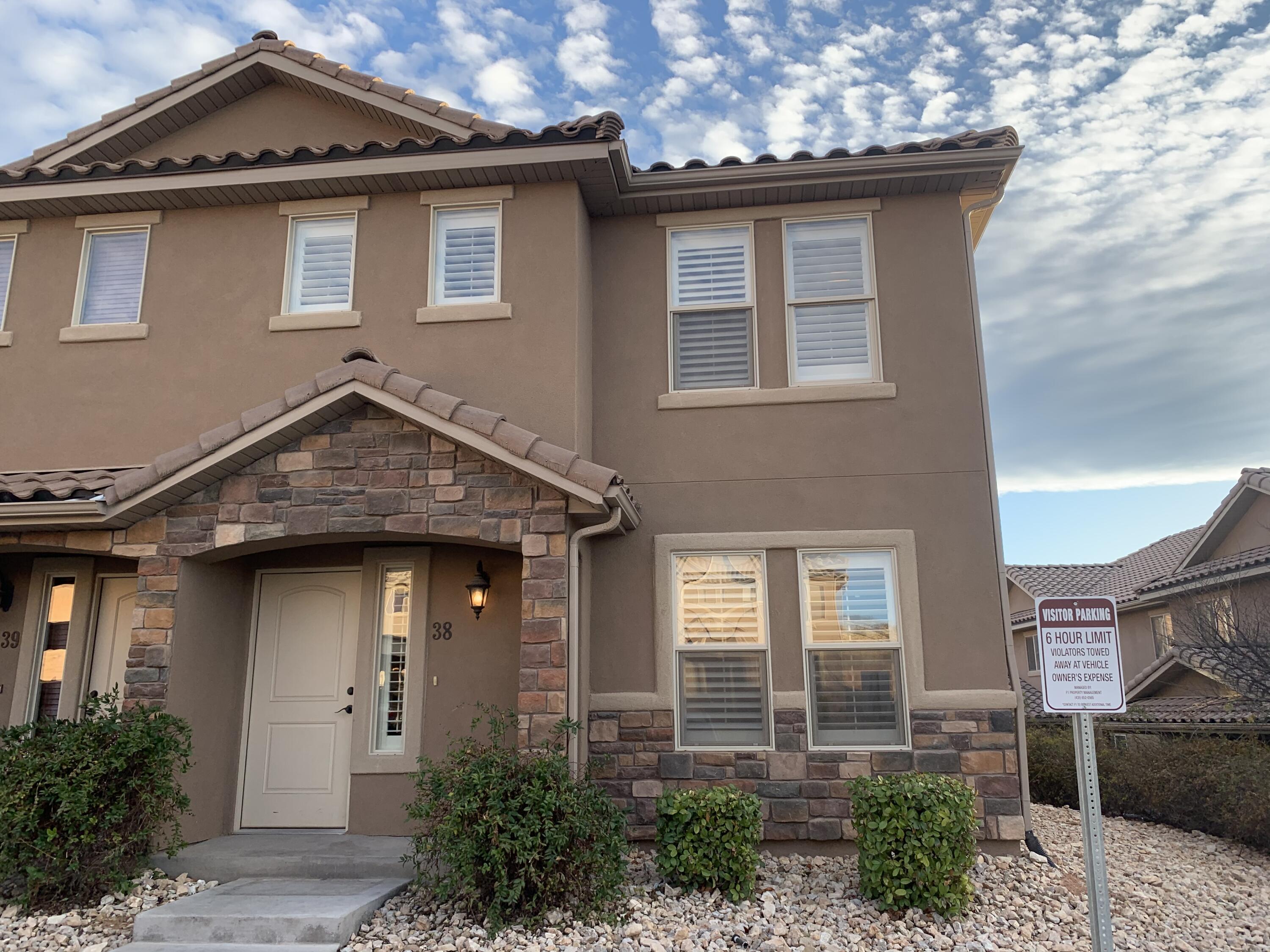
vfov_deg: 53.1
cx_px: 635
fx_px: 954
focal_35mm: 26
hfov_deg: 67.3
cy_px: 476
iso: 25
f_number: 1.8
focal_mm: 4.25
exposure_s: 1/426
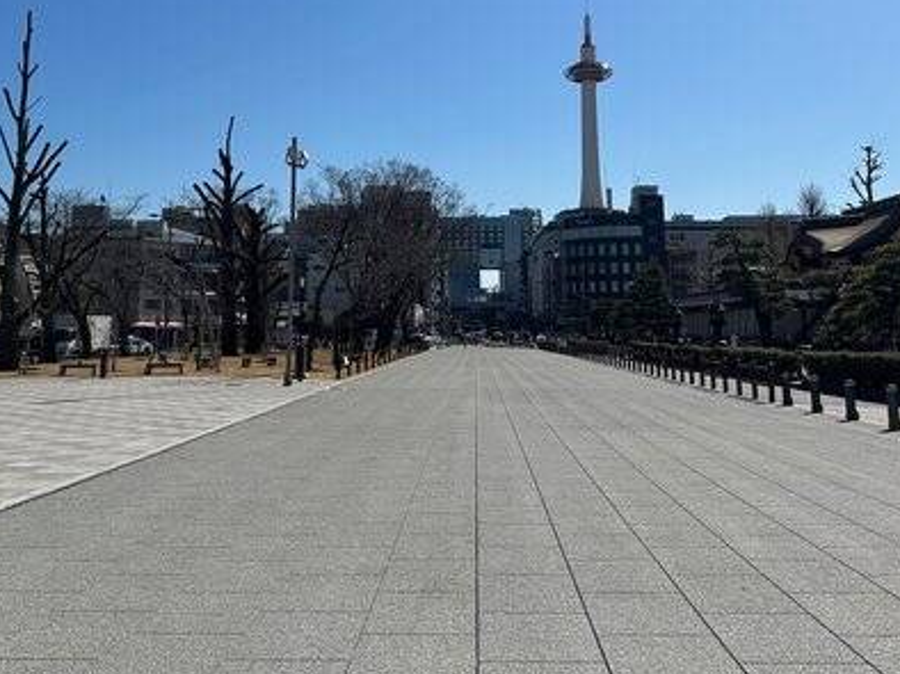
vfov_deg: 36.0
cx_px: 413
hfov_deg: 47.8
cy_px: 169
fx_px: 1013
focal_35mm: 39
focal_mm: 6.86
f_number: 1.78
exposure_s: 1/12048
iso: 80
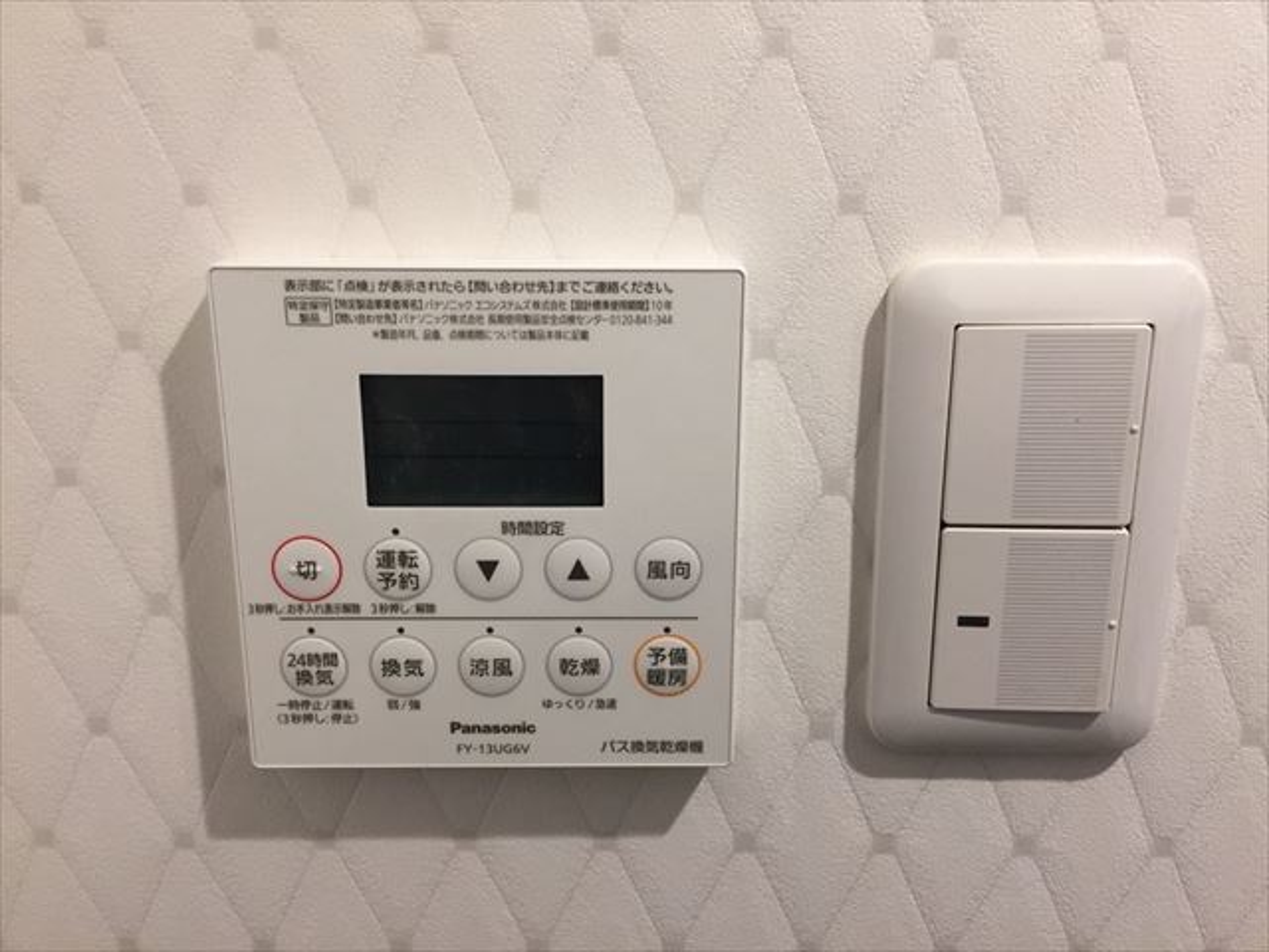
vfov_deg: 48.2
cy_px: 476
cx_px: 634
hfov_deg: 61.7
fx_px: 1063
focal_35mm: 29
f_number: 2.2
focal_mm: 4.15
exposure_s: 1/30
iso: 125
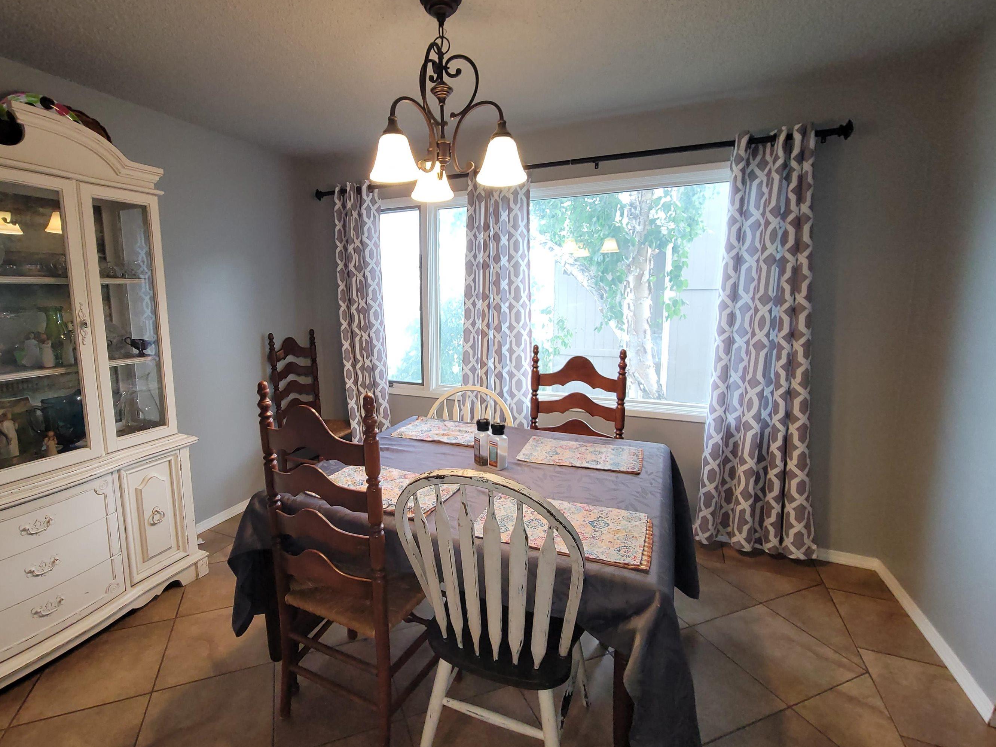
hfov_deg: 97.9
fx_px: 432
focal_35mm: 15
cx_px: 449
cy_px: 363
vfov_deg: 81.7
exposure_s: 1/60
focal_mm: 2.2
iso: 200
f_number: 2.2
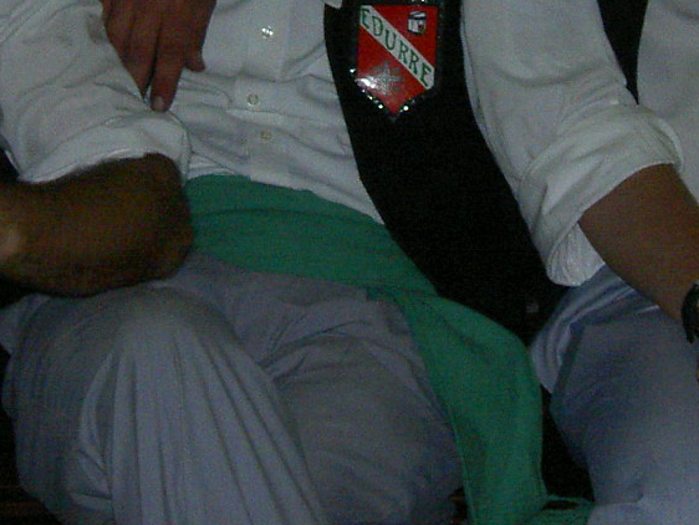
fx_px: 2242
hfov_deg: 17.7
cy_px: -95
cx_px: 394
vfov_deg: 13.0
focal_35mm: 111
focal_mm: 8
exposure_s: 1/59.5
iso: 100
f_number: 2.8
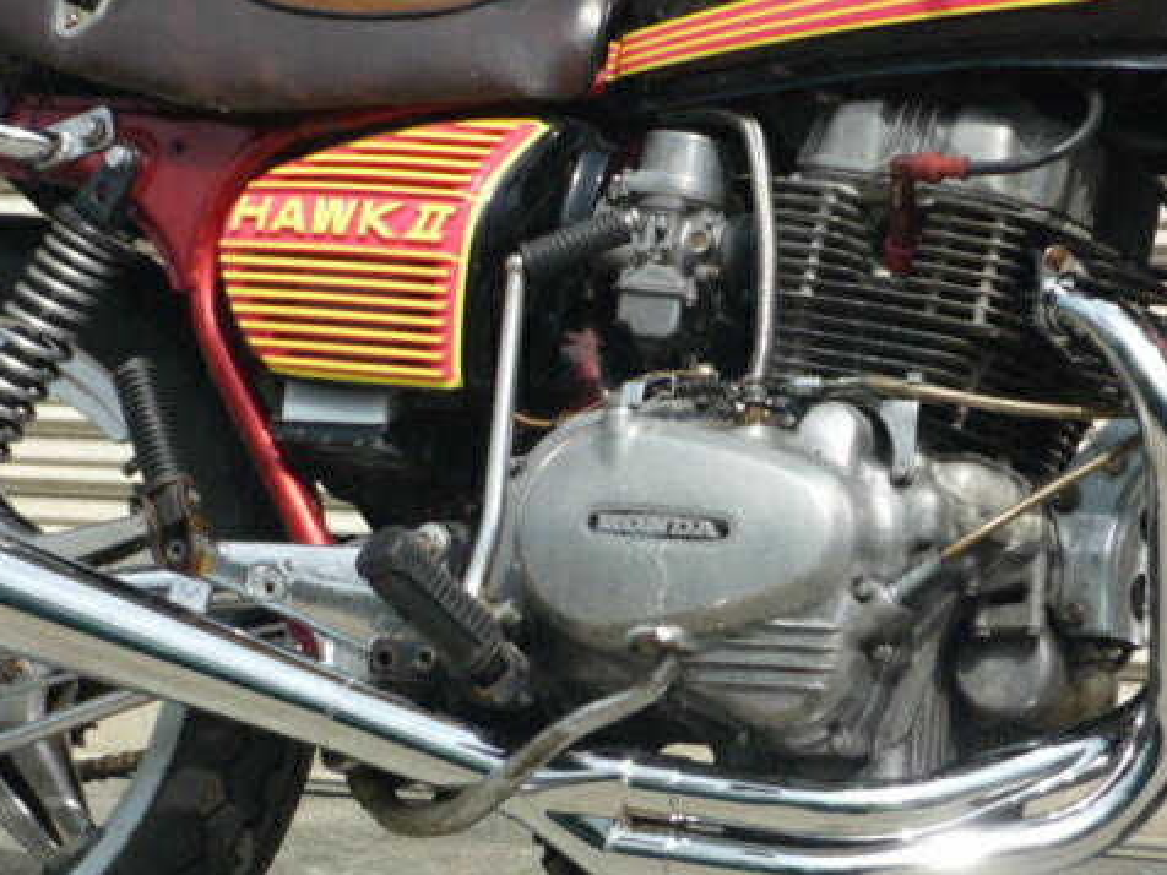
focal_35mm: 109
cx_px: 628
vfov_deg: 13.6
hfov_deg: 18.0
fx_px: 3675
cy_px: 544
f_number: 9
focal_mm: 8.4
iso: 100
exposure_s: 1/125
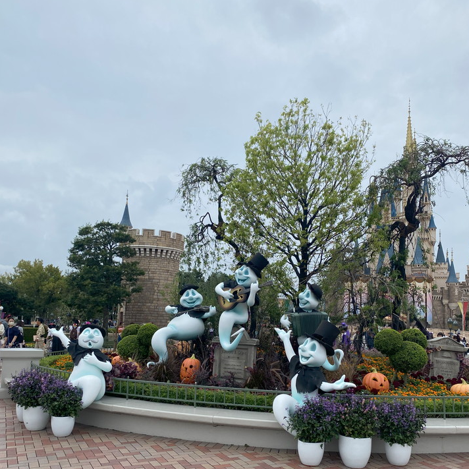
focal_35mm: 31
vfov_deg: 52.2
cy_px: 283
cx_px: 236
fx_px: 475
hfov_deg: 52.5
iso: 32
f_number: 1.8
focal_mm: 4.25
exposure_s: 1/1961
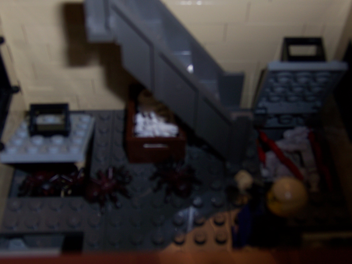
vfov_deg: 29.7
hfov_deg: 38.9
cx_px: 176
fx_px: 498
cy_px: 132
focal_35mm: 49
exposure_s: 1/60
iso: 80
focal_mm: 8.2
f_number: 3.4
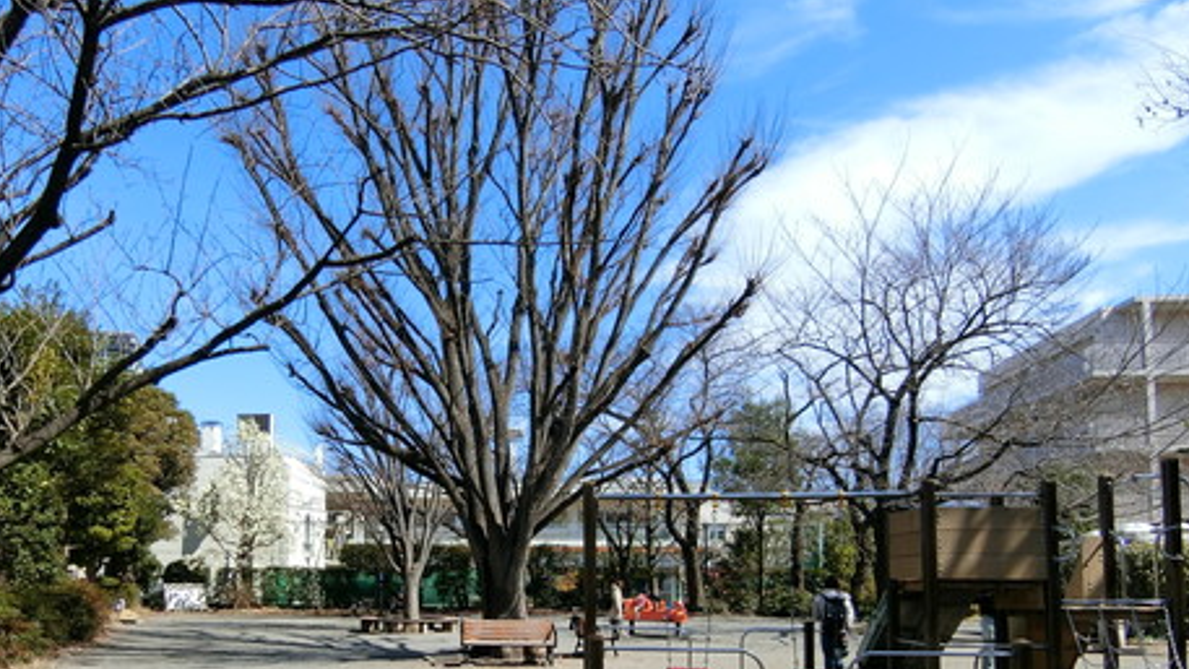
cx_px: 494
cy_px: 531
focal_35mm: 29
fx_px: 914
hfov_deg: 65.6
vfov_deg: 38.7
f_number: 6.9
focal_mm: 4.06
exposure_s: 1/200
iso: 80
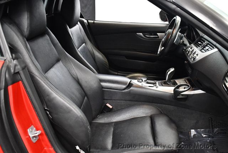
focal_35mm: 36
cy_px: 76
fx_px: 228
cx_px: 114
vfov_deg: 36.9
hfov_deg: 53.1
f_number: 3.5
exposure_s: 1/80
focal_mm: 18
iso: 3200
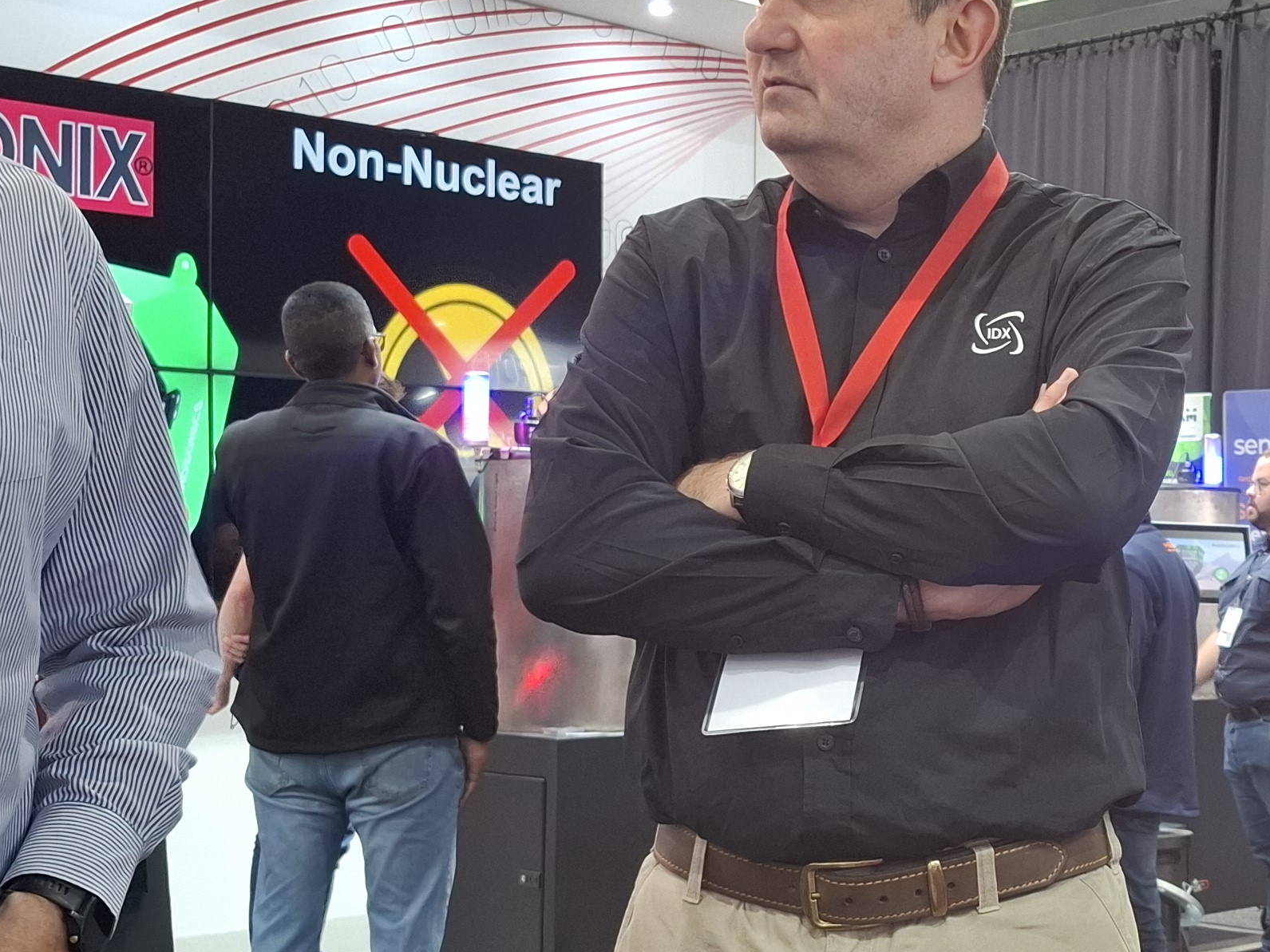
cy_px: 547
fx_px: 2164
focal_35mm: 59
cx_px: 1098
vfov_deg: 24.8
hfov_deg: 31.4
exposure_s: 1/50
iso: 250
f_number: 1.8
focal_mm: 5.54
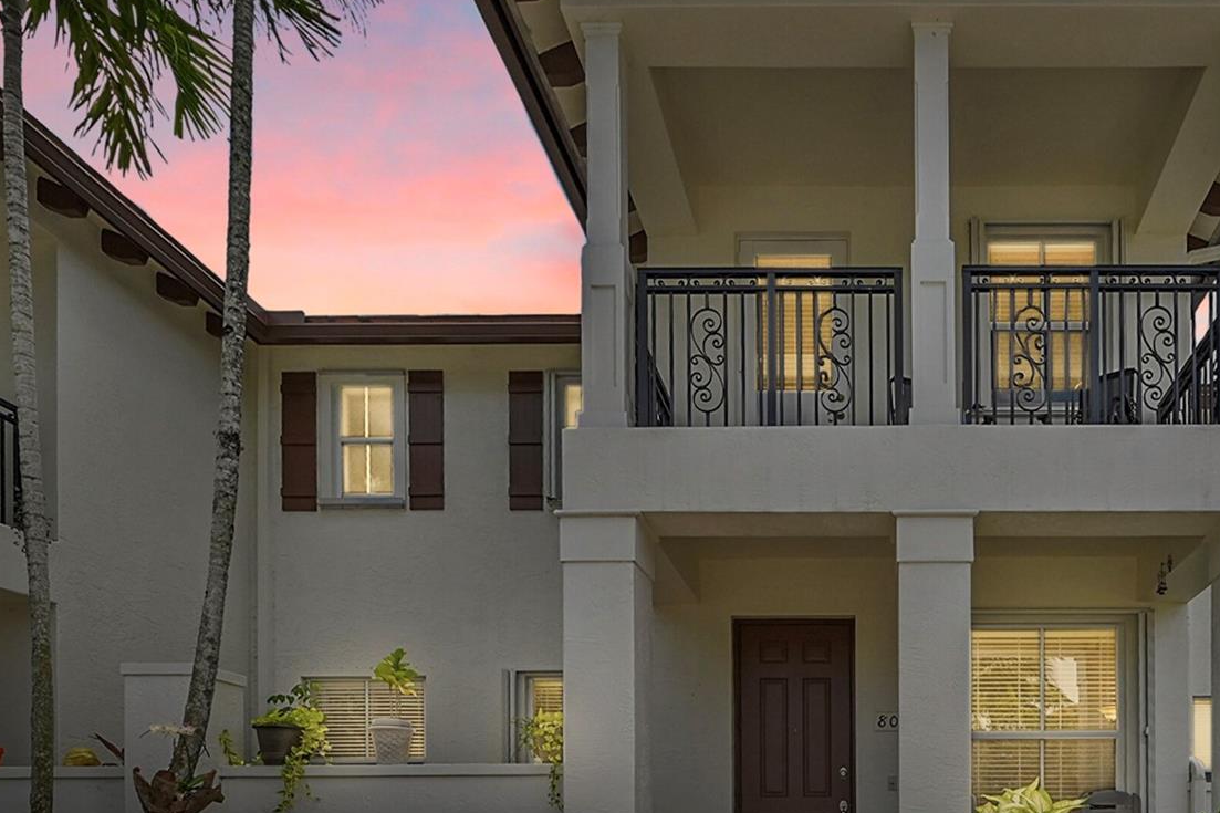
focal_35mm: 26
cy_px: 582
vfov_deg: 48.1
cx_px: 911
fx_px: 881
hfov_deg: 65.3
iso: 800
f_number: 8
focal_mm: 14
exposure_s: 1/400
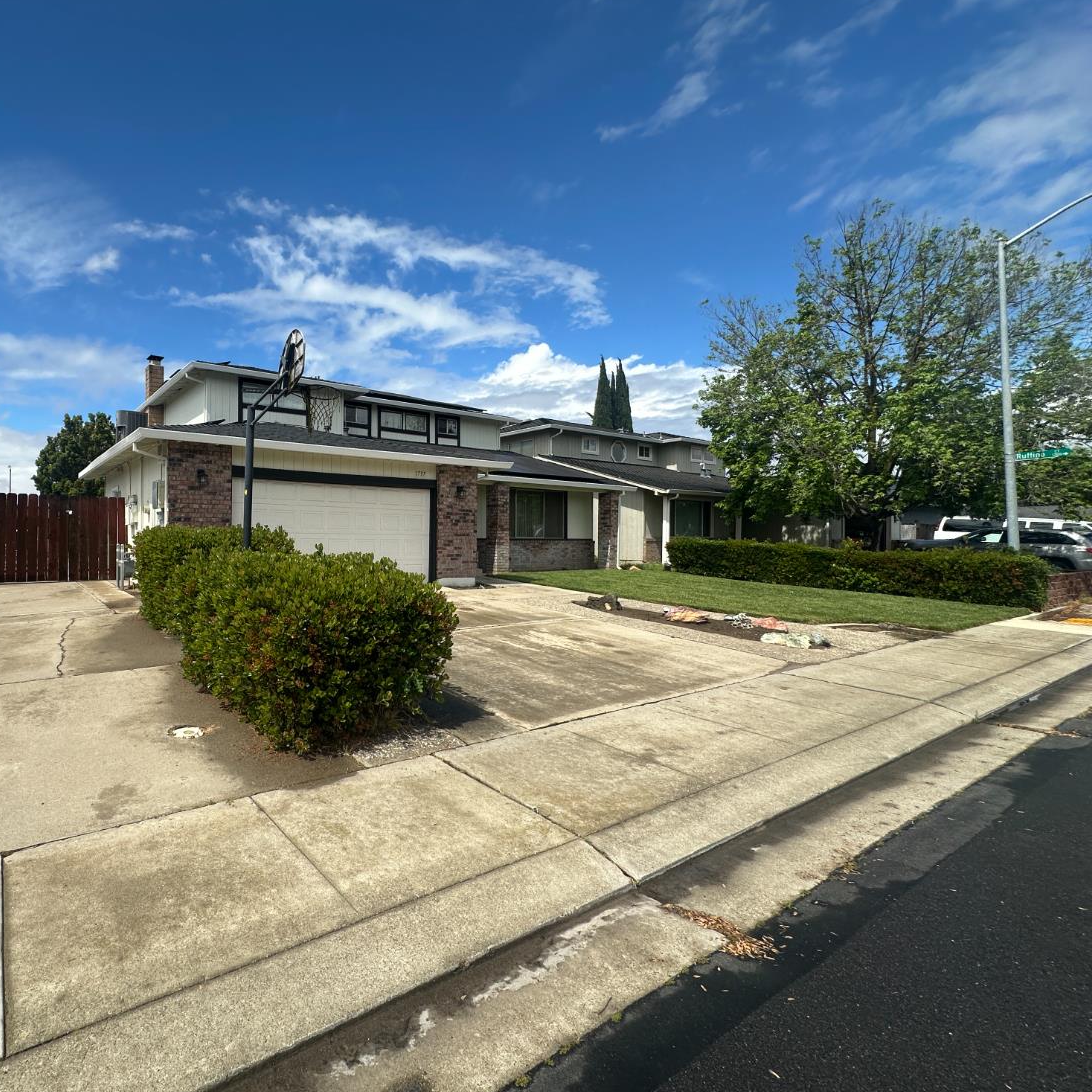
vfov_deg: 84.0
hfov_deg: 80.8
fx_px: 607
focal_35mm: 17
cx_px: 354
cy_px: 534
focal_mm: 2.22
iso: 50
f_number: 2.2
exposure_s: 1/2353
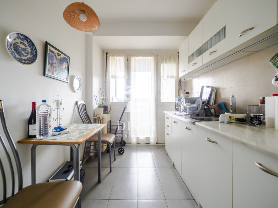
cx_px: 139
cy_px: 104
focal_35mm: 14
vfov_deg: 85.7
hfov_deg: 102.1
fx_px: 112
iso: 400
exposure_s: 1/50
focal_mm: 7
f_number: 4
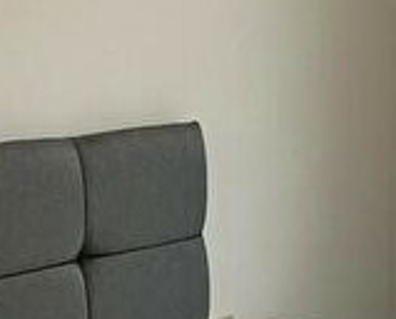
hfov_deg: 16.0
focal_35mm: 120
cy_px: 405
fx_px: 1410
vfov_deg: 12.5
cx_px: 197
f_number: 1.8
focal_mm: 3.99
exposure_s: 1/50
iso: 64
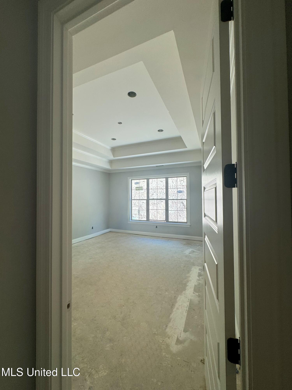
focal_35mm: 14
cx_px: 146
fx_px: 157
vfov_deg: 102.1
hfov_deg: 85.7
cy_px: 195
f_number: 2.2
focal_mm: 2.22
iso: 50
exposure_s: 1/99
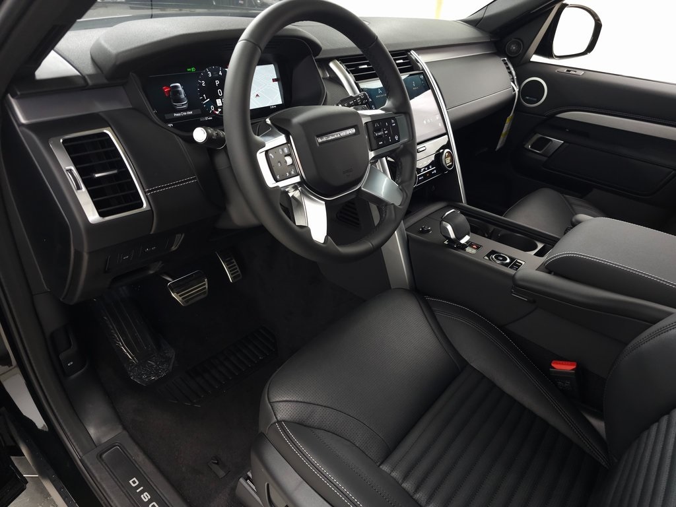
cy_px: 254
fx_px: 449
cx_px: 338
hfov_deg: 73.9
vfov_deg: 58.9
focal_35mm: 23
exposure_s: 1/60
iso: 200
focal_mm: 6.3
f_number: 1.7
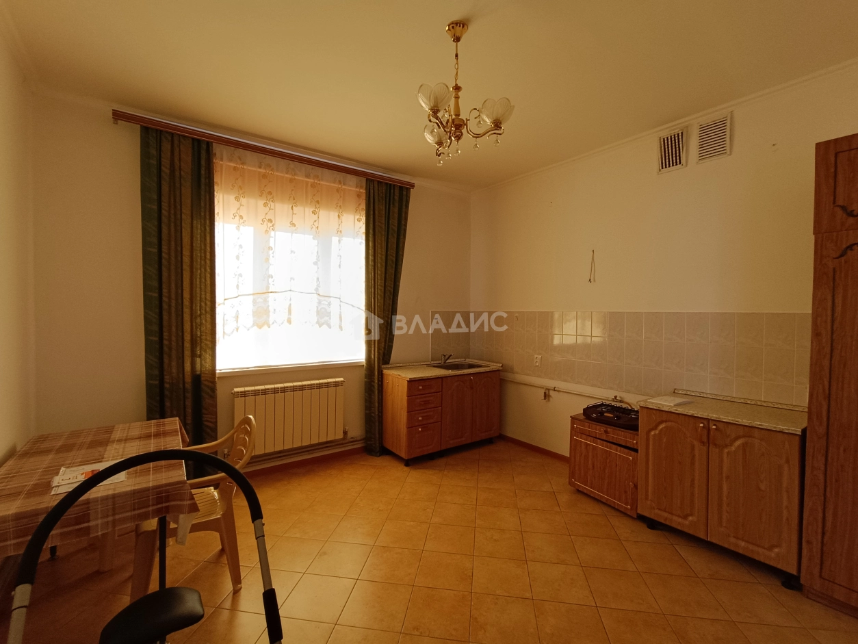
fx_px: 397
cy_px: 322
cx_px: 429
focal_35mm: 16
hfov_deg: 94.5
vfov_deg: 78.1
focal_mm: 1.66
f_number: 2.2
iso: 131
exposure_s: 1/100
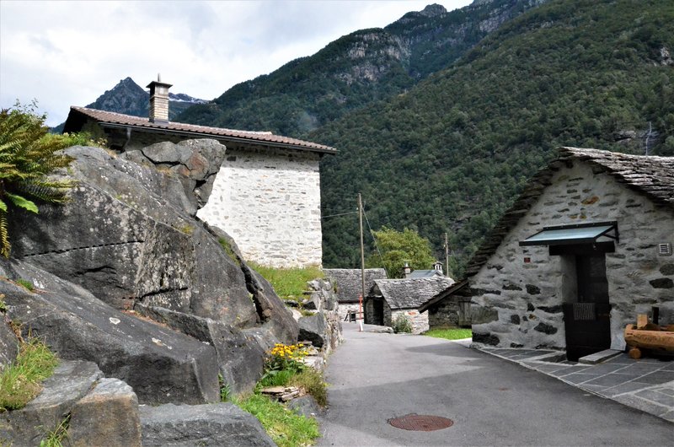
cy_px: 224
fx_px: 504
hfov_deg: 67.5
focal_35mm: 27
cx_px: 337
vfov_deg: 47.7
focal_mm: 18
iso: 6400
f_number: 16
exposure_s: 1/1000
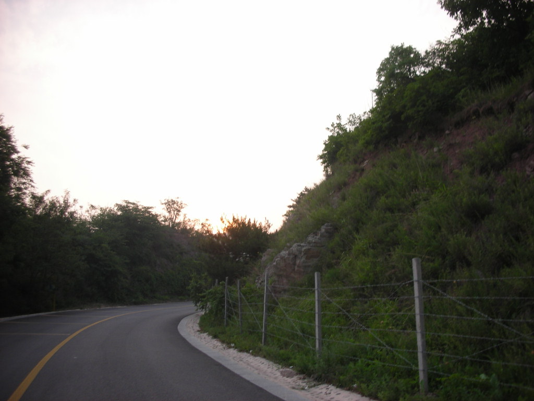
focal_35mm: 35
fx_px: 540
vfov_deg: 40.7
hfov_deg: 52.6
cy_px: 200
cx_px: 267
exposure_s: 1/99.6
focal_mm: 5.8
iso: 50
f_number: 3
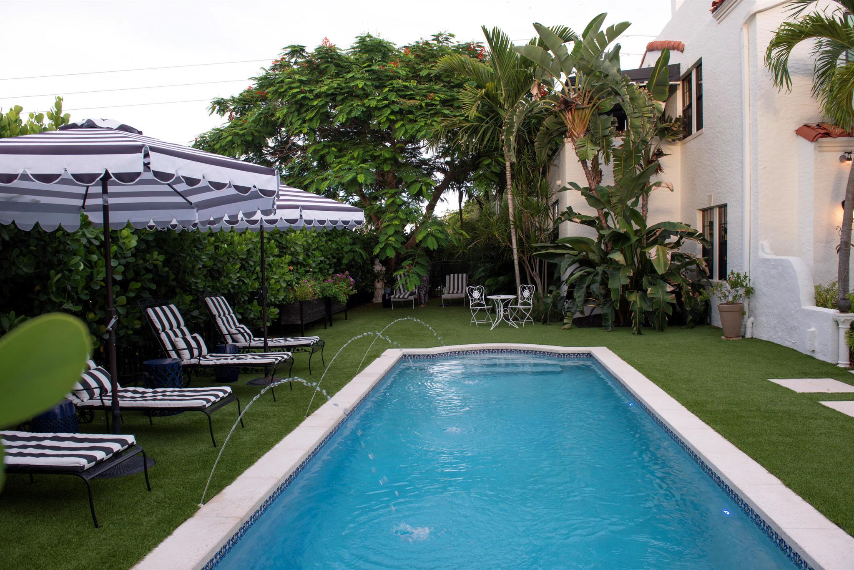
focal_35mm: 24
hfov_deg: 73.7
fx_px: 569
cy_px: 285
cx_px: 427
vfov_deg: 53.1
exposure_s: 1/125
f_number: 6.3
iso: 500
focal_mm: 24
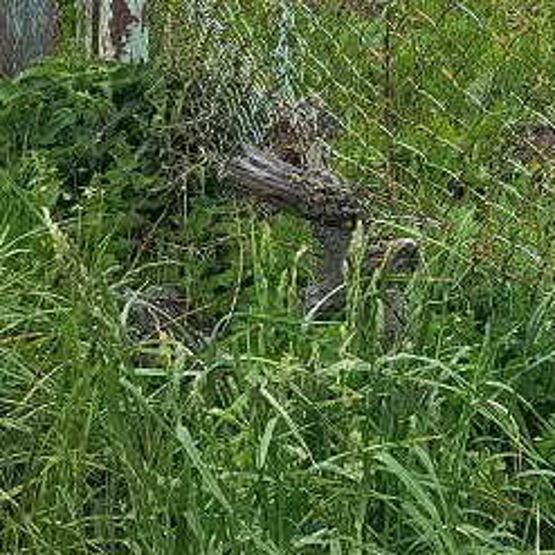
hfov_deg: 17.5
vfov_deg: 17.0
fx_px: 1687
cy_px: -272
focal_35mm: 93
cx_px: 728
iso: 40
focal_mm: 5.4
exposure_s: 1/1132
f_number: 1.8
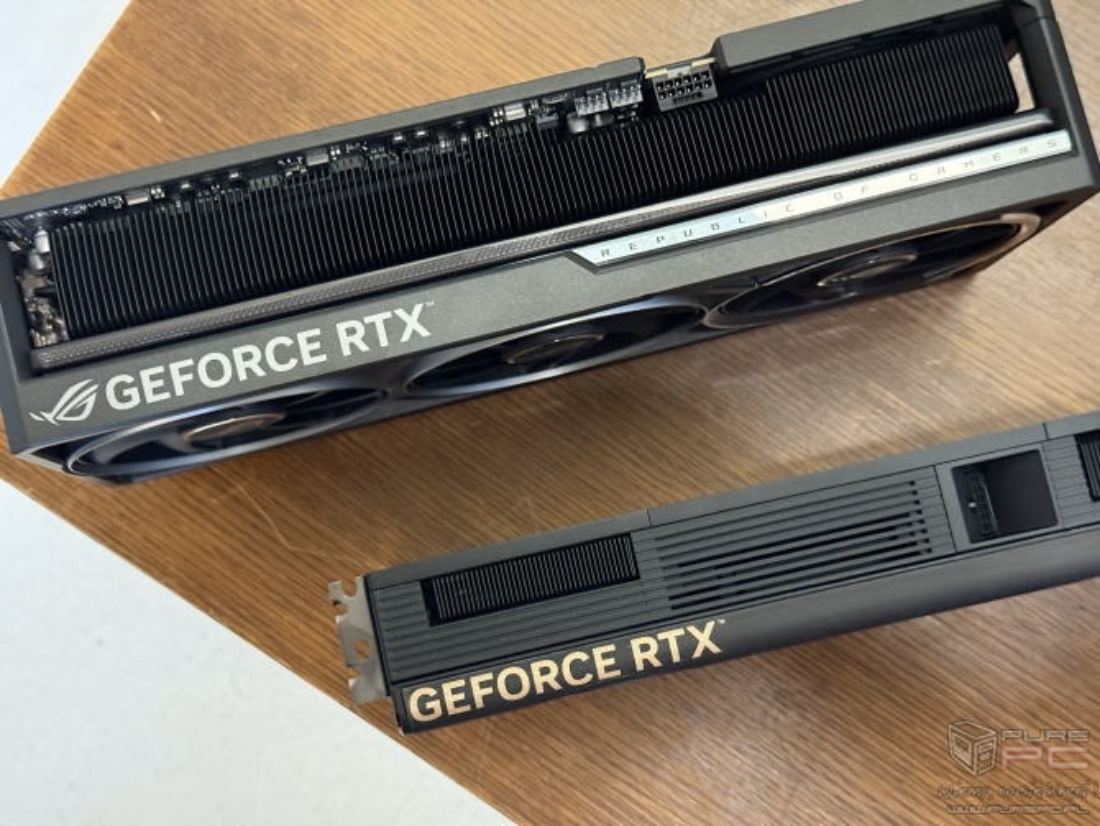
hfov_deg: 39.6
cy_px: 413
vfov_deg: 30.3
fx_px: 1526
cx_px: 550
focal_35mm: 48
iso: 640
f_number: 1.78
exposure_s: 1/30
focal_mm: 6.76
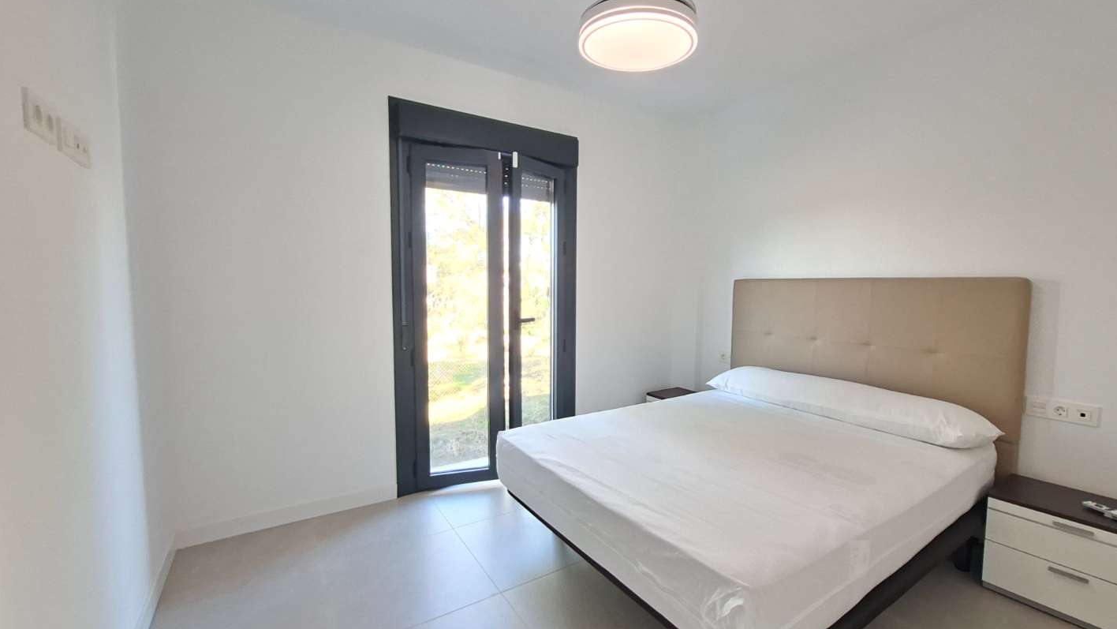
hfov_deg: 102.9
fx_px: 444
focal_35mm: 15
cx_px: 577
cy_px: 322
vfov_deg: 70.5
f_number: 2.2
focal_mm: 1.74
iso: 160
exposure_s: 1/40
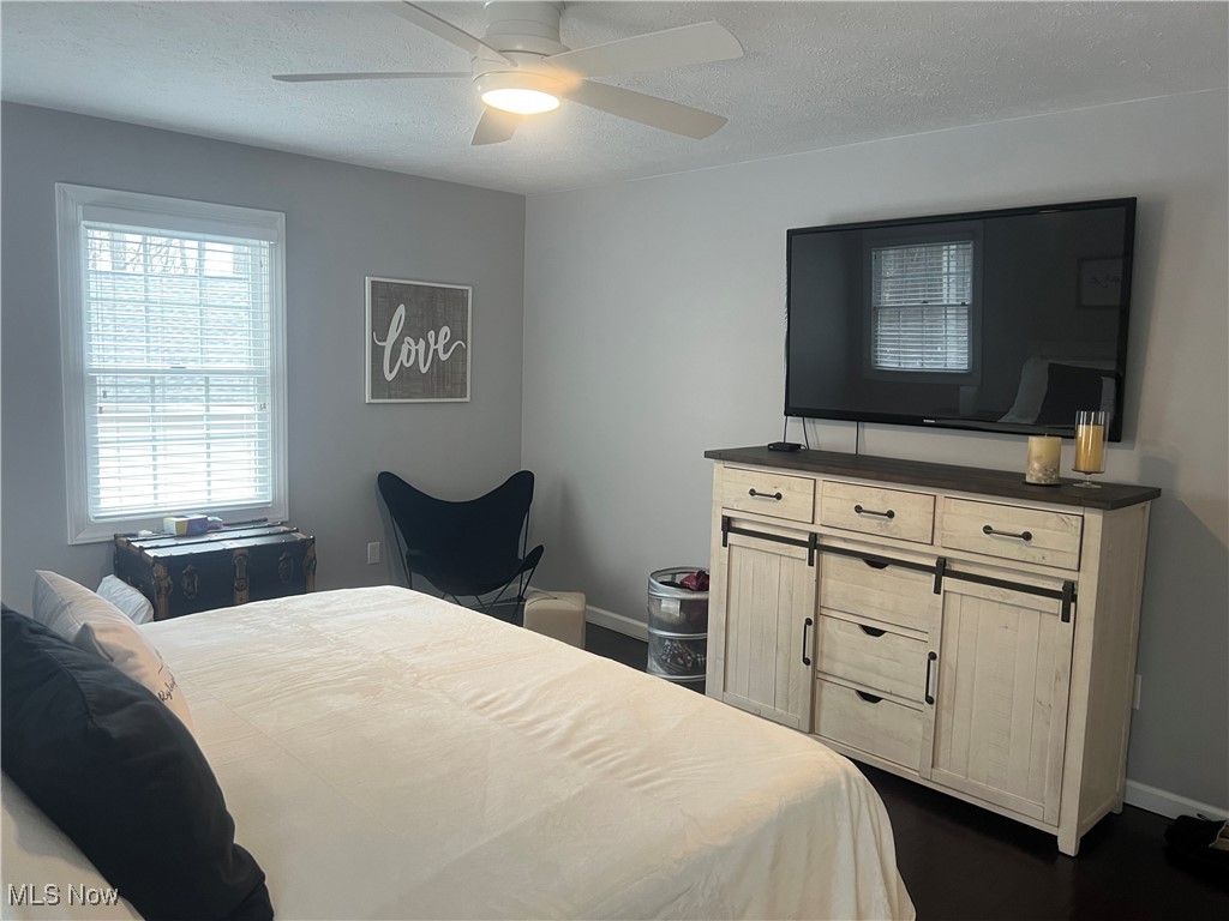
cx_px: 614
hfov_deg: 67.3
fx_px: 923
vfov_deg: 53.1
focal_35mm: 26
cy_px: 460
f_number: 1.5
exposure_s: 1/60
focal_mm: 5.7
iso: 100
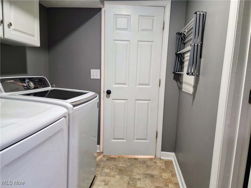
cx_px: 126
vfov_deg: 58.9
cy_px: 94
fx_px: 167
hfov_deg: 73.9
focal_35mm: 23
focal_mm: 6.4
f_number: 1.8
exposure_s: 1/60
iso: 500
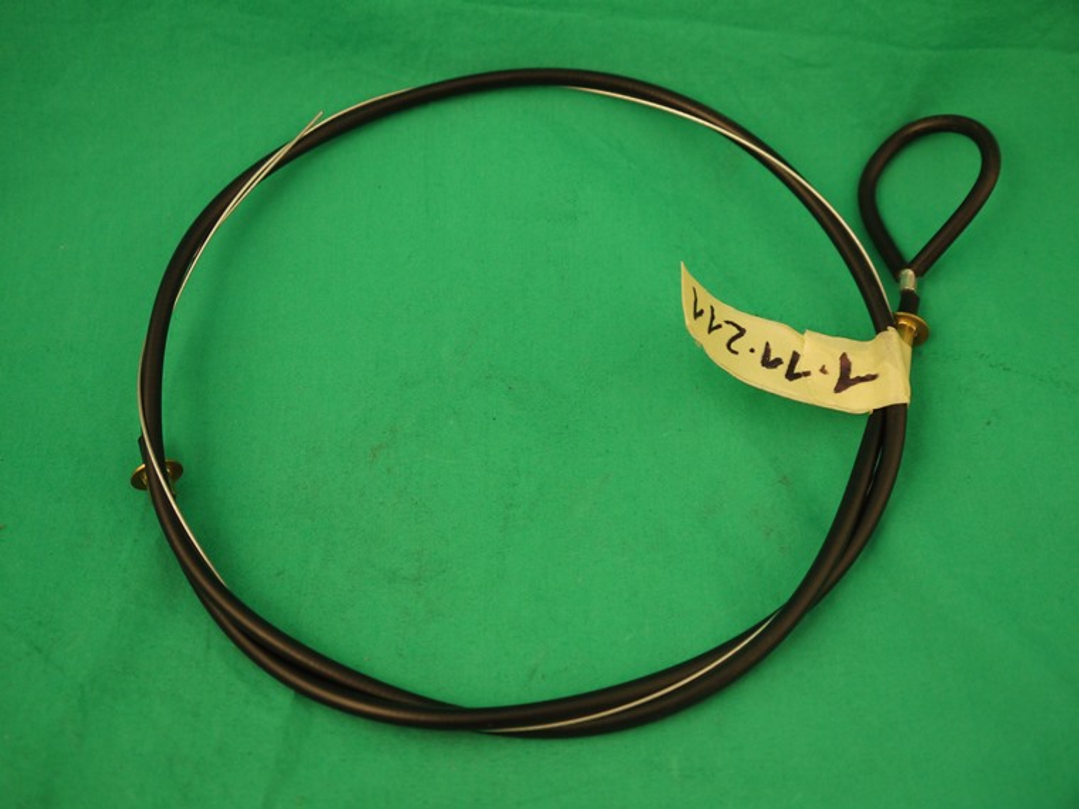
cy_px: 404
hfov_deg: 46.8
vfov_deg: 36.0
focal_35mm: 40
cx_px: 540
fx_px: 1247
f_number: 4.2
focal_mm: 20
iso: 400
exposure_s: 1/50
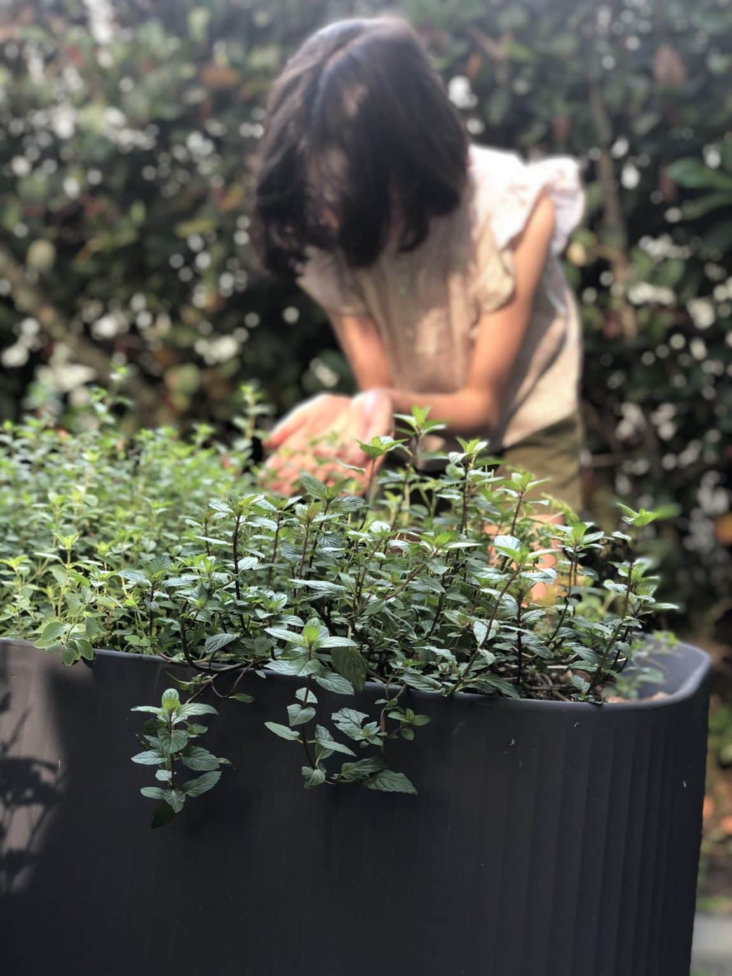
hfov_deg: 28.0
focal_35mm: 52
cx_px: 366
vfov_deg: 36.8
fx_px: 1466
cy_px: 488
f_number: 2.4
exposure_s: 1/60
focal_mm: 6
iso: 32
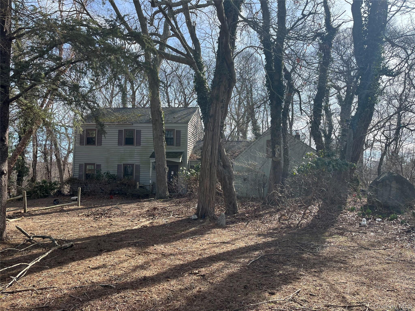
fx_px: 312
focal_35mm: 26
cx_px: 208
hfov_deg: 67.3
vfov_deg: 53.1
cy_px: 156
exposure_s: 1/1441
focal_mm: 5.1
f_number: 1.6
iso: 50
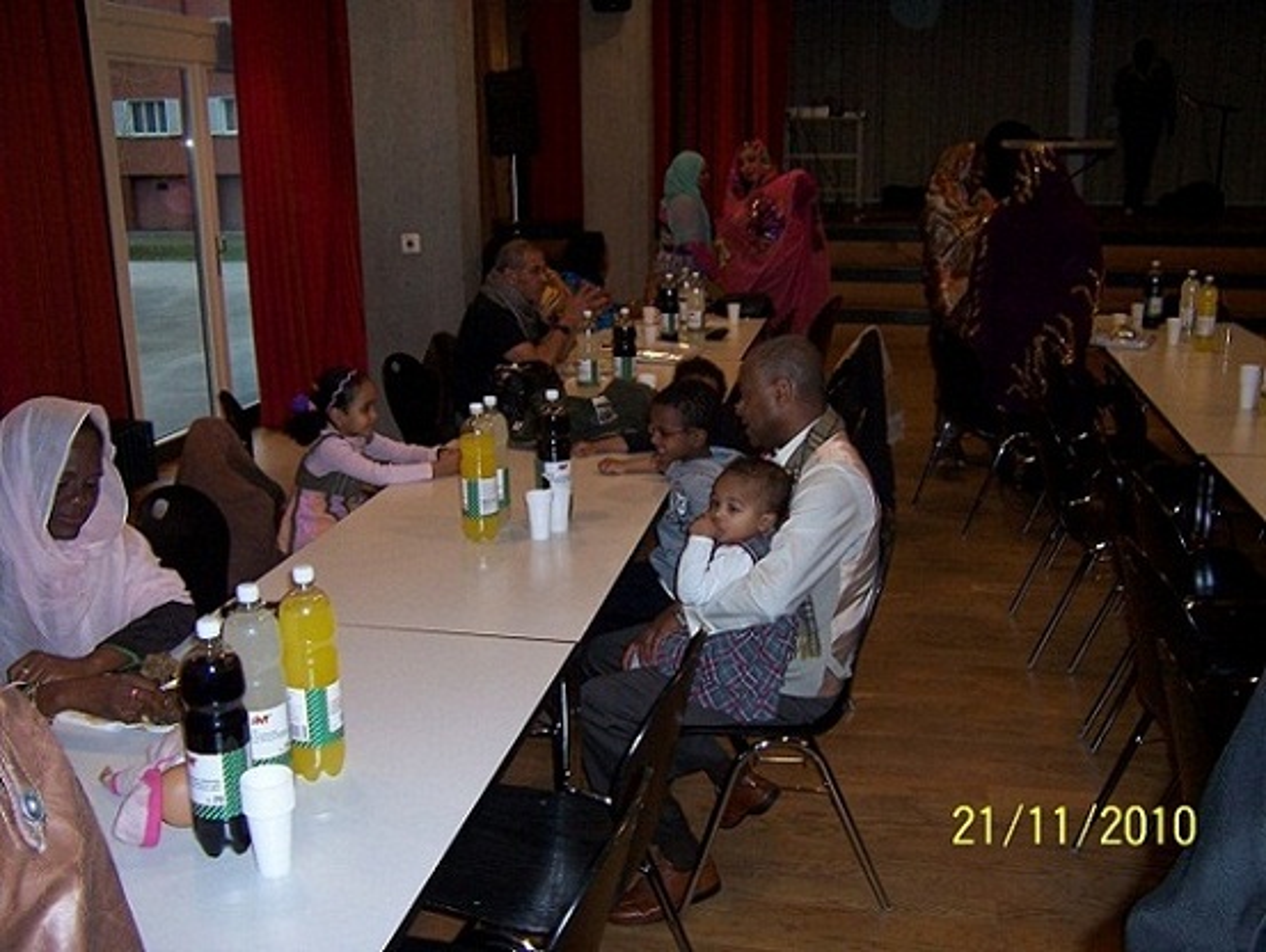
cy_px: 476
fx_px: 1208
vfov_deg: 43.0
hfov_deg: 55.3
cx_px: 633
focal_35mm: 33
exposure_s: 1/60
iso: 140
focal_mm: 5.5
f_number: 2.8
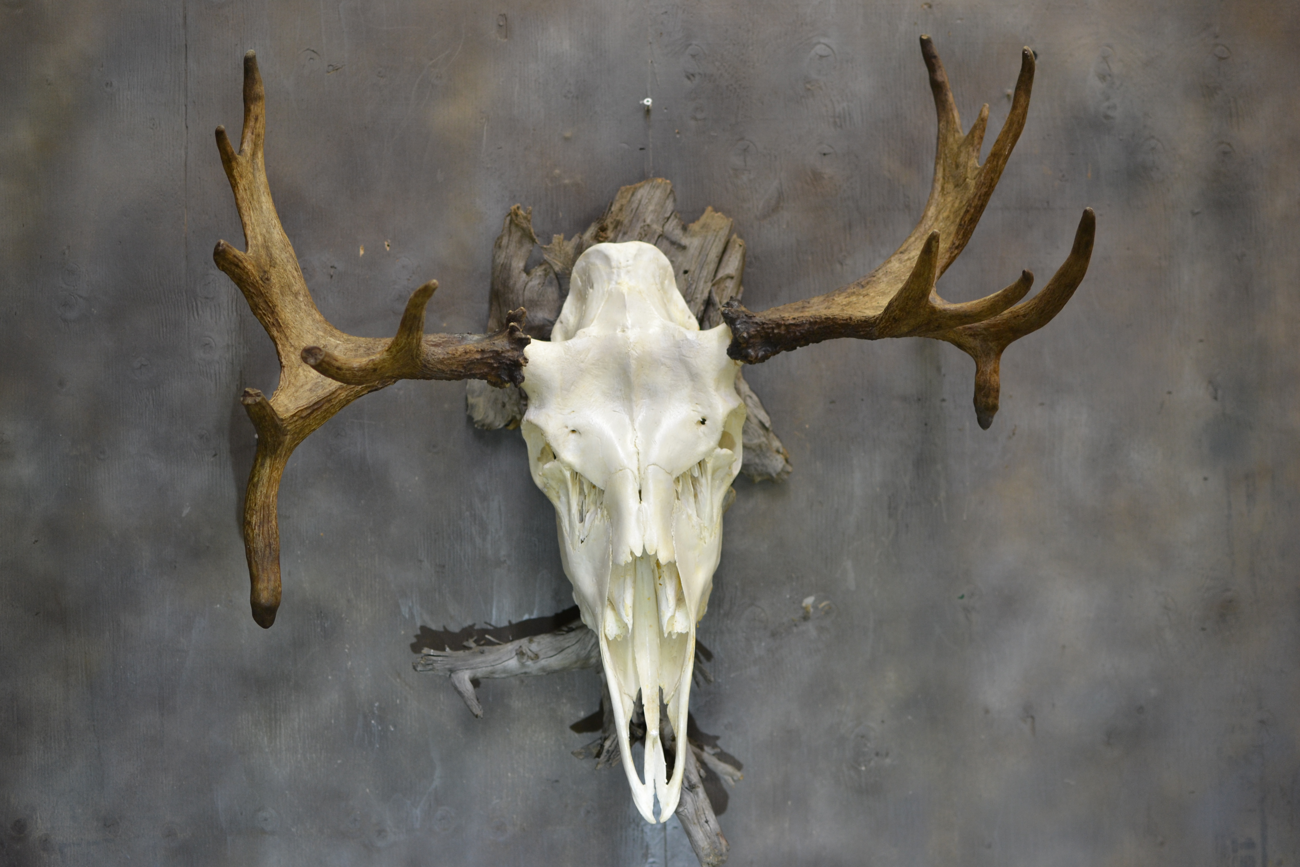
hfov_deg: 37.9
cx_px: 650
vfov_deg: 25.8
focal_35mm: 52
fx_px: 1896
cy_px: 434
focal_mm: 35
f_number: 2.2
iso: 400
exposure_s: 1/60
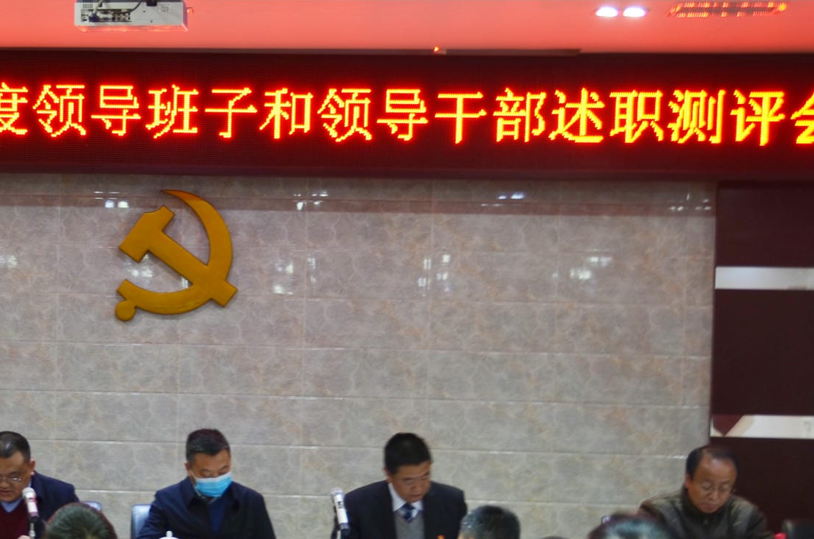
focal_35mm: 103
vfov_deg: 13.1
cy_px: 467
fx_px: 2327
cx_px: 95
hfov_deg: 19.5
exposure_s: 1/4
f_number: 4
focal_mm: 31
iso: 100
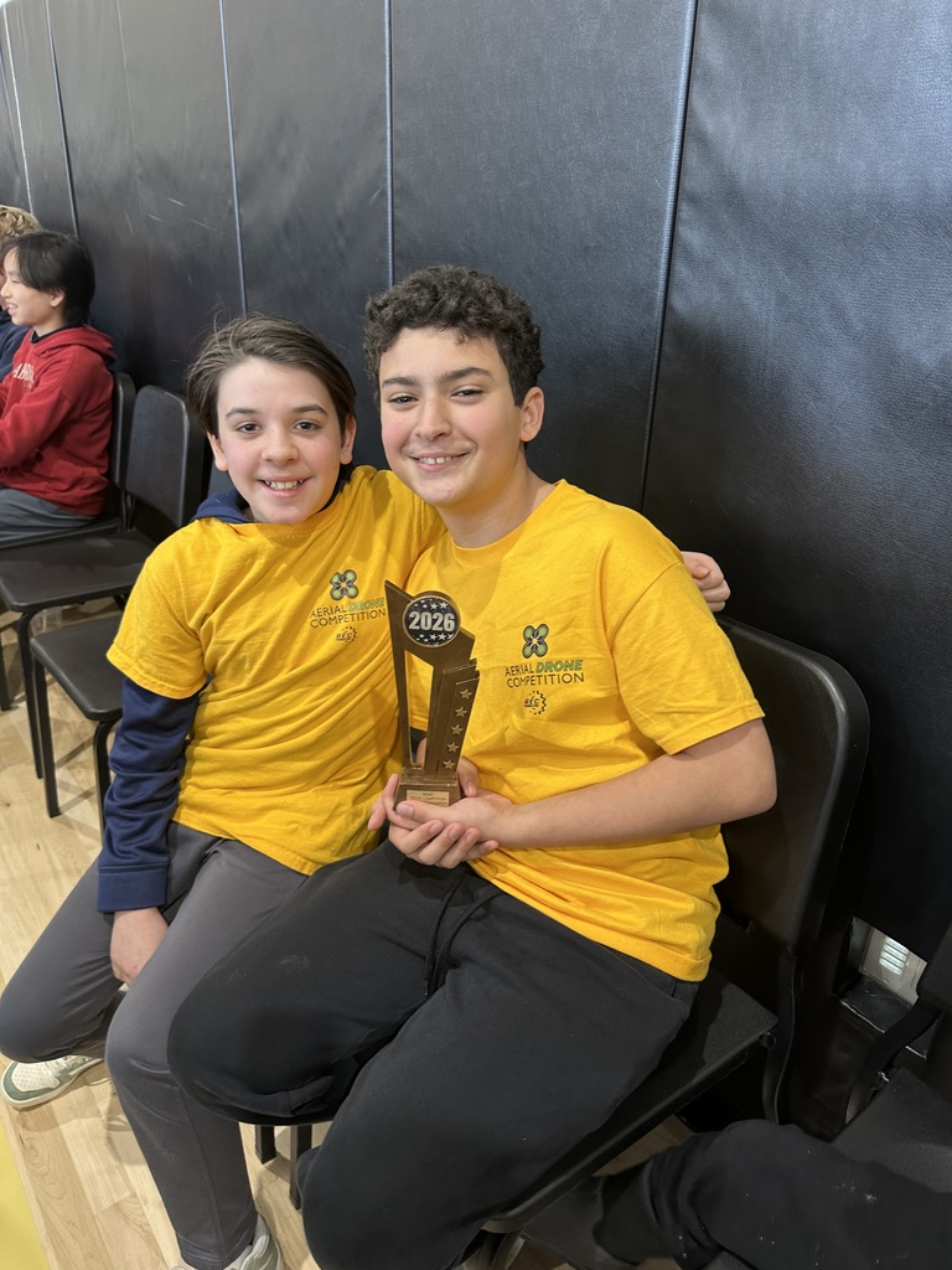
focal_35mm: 24
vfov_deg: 71.6
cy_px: 635
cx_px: 476
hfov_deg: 56.8
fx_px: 880
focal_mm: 6.86
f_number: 1.78
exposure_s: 1/60
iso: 160
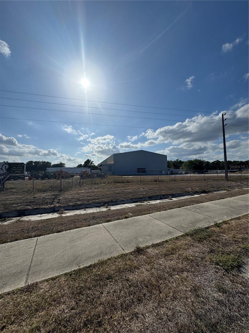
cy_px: 166
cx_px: 124
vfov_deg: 102.1
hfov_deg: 85.7
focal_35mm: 14
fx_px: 134
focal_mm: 2.22
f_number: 2.2
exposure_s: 1/6135
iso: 40
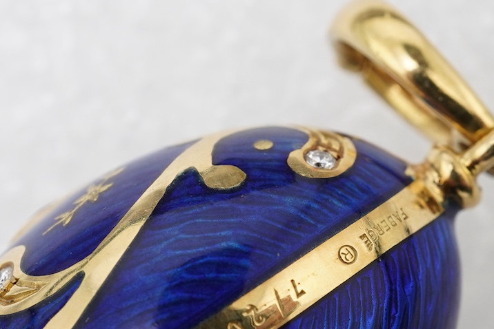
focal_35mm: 113
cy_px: 260
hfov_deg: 18.0
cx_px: 334
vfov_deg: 12.1
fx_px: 1551
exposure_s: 1/125
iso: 500
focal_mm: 30
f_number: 16
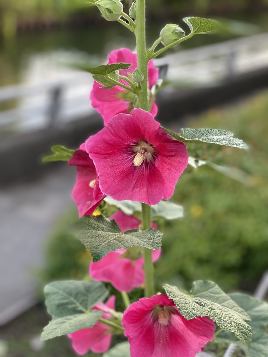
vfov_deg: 36.8
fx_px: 537
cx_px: 134
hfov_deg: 28.0
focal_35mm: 52
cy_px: 178
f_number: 2
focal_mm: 6
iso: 64
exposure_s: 1/122
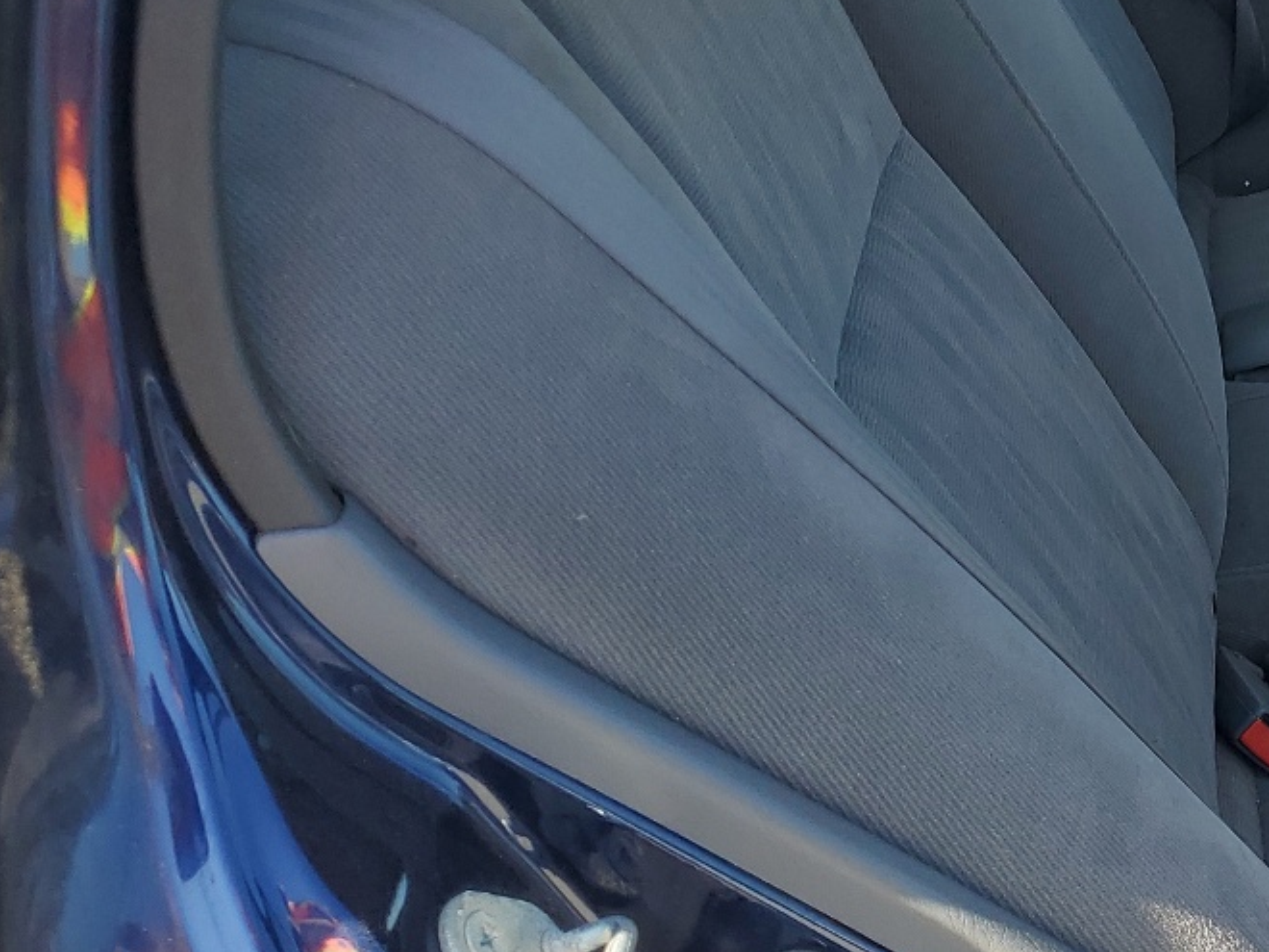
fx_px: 2310
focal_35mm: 63
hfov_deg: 28.5
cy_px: 463
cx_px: 1311
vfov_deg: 23.3
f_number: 1.5
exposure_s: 1/476
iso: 50
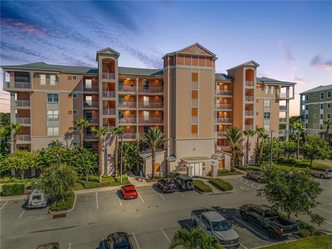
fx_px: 230
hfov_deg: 71.6
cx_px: 166
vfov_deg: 56.8
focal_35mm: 24
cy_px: 124
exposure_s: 1/3000
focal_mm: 6.72
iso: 100
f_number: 1.7
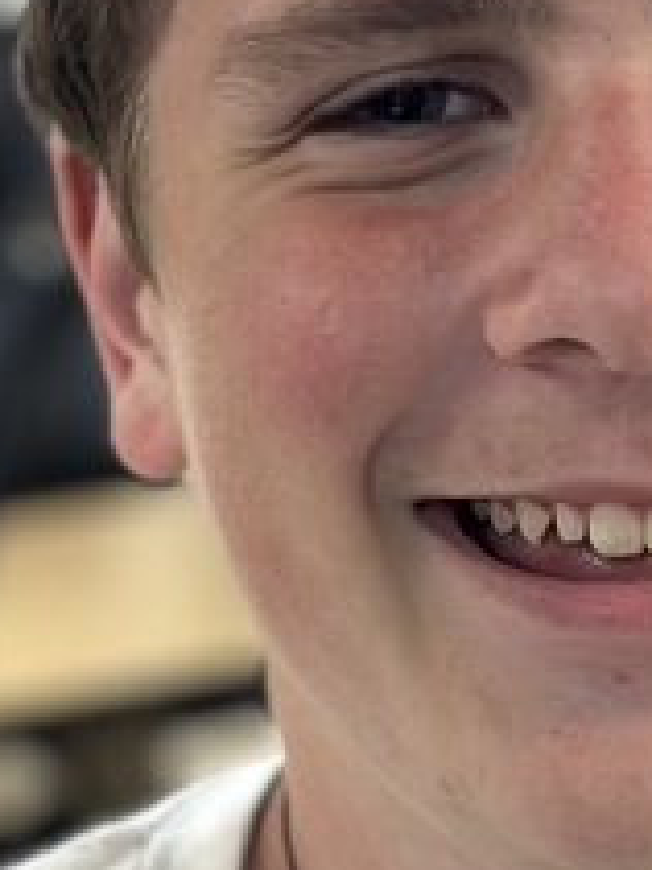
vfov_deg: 8.3
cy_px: 1229
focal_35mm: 233
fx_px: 5857
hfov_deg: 6.4
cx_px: 578
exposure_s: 1/60
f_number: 1.78
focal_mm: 6.86
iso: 160
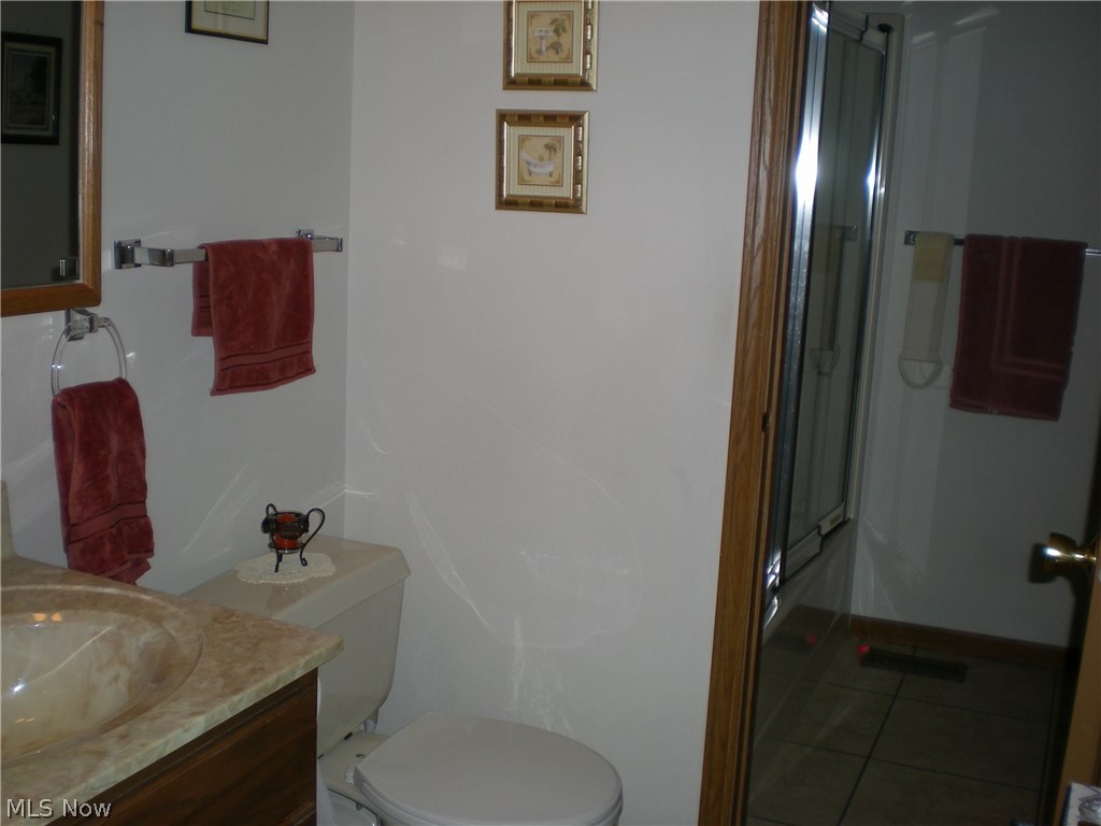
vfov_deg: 37.7
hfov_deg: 49.0
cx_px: 550
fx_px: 1209
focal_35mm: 38
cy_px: 413
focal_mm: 6.3
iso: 50
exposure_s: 1/60
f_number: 3.1
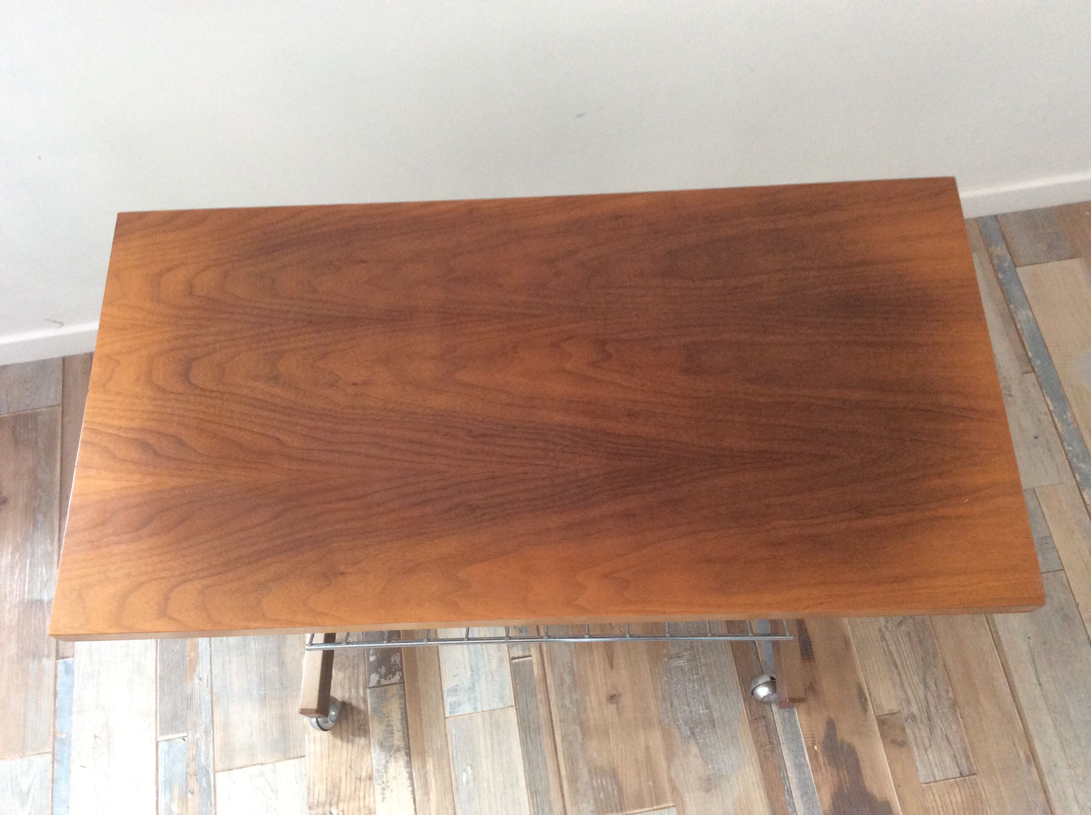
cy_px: 408
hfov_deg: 56.9
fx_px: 1007
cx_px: 546
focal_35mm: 32
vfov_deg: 44.1
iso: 125
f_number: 2.4
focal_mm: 3.3
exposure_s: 1/25
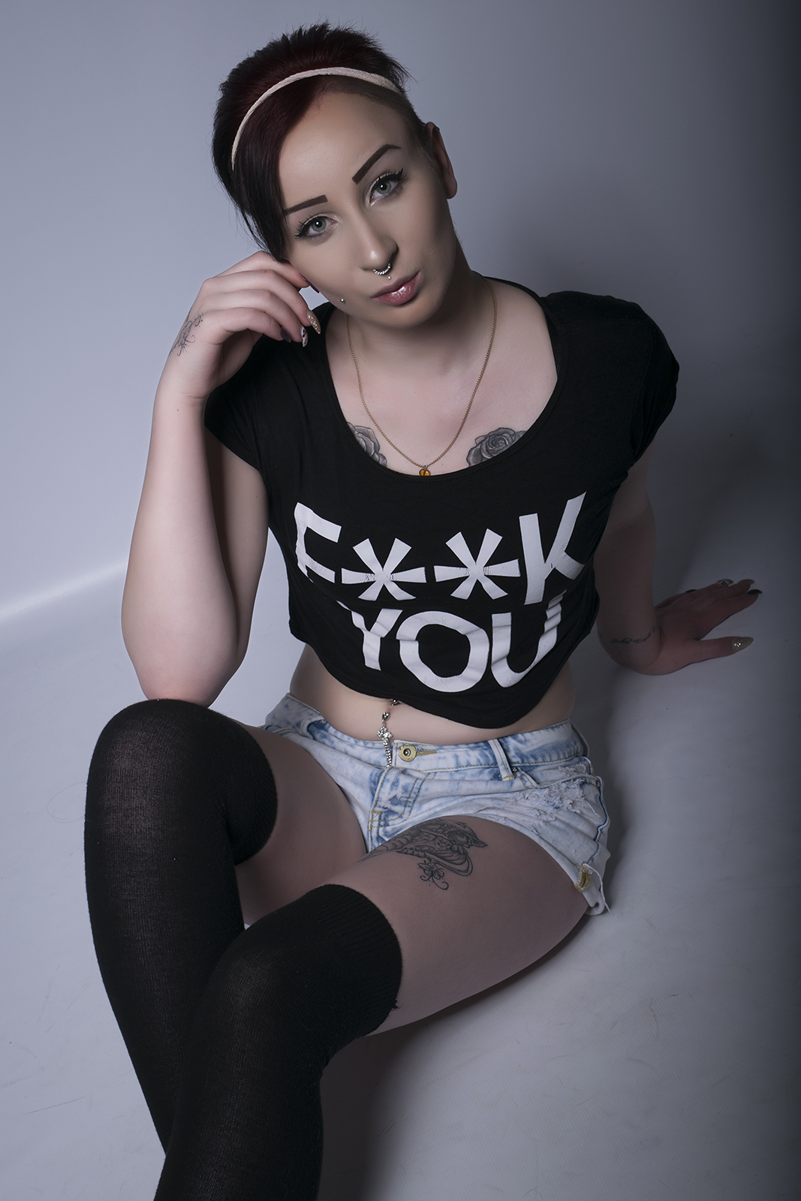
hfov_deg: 22.6
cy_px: 600
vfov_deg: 33.4
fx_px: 2002
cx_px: 400
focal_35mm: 60
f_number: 10
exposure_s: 1/200
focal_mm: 40
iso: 100
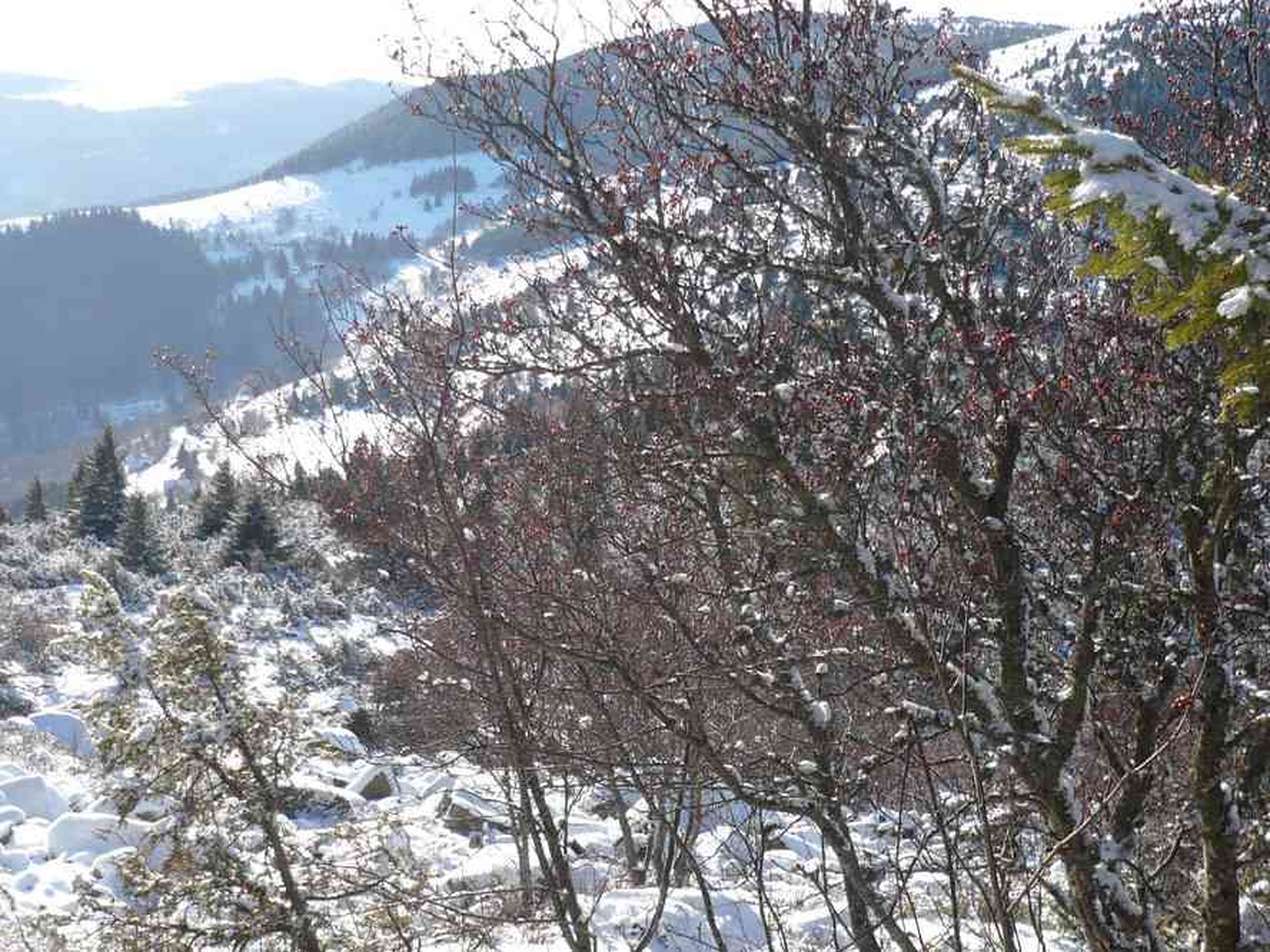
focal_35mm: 47
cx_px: 635
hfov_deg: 40.4
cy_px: 476
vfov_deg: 30.9
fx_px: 1724
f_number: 2.8
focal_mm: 5.8
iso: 100
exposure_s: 1/800
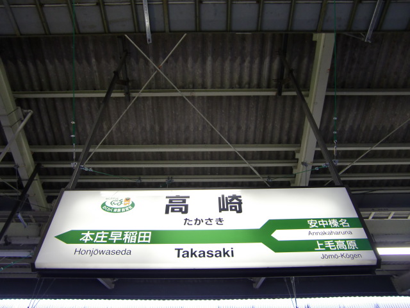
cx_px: 205
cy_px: 154
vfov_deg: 49.7
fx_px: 332
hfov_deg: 63.4
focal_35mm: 28
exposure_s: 1/60
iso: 80
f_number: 2.6
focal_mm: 4.9
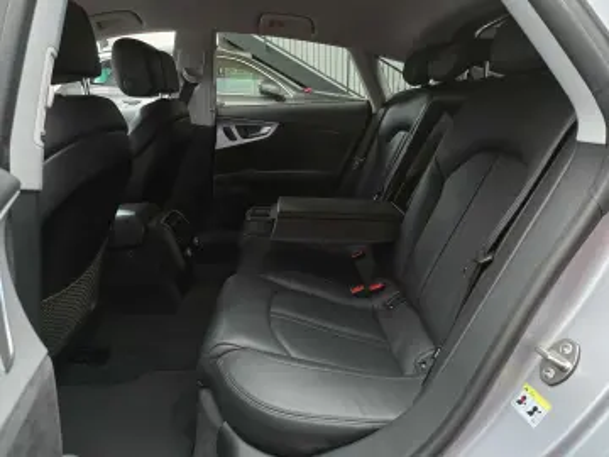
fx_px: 405
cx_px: 304
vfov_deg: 58.9
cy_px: 228
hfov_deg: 73.9
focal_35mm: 23
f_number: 1.8
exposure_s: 1/100
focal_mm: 5.4
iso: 1000
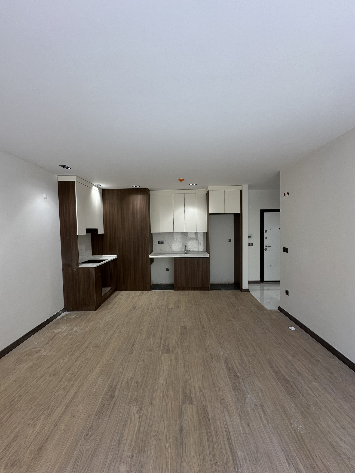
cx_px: 178
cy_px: 236
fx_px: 191
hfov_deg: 85.7
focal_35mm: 14
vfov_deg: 102.1
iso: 100
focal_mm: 2.22
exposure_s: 1/100
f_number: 2.2
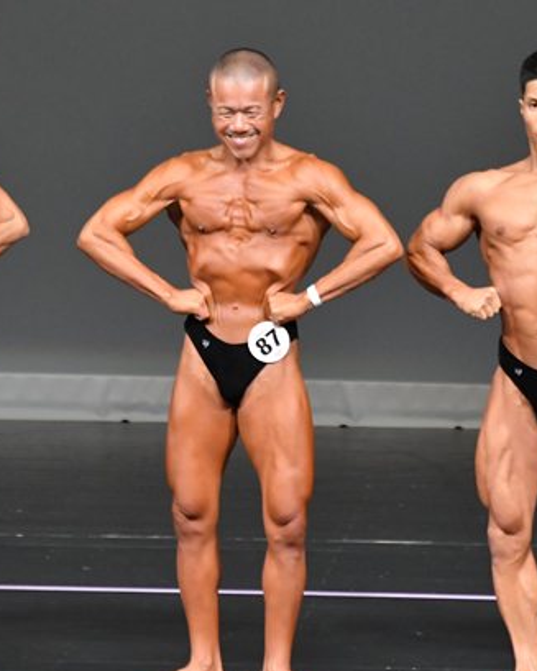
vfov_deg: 3.2
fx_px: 12203
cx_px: 296
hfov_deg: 2.5
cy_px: 384
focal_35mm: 614
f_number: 5.6
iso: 5000
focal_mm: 230
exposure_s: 1/400
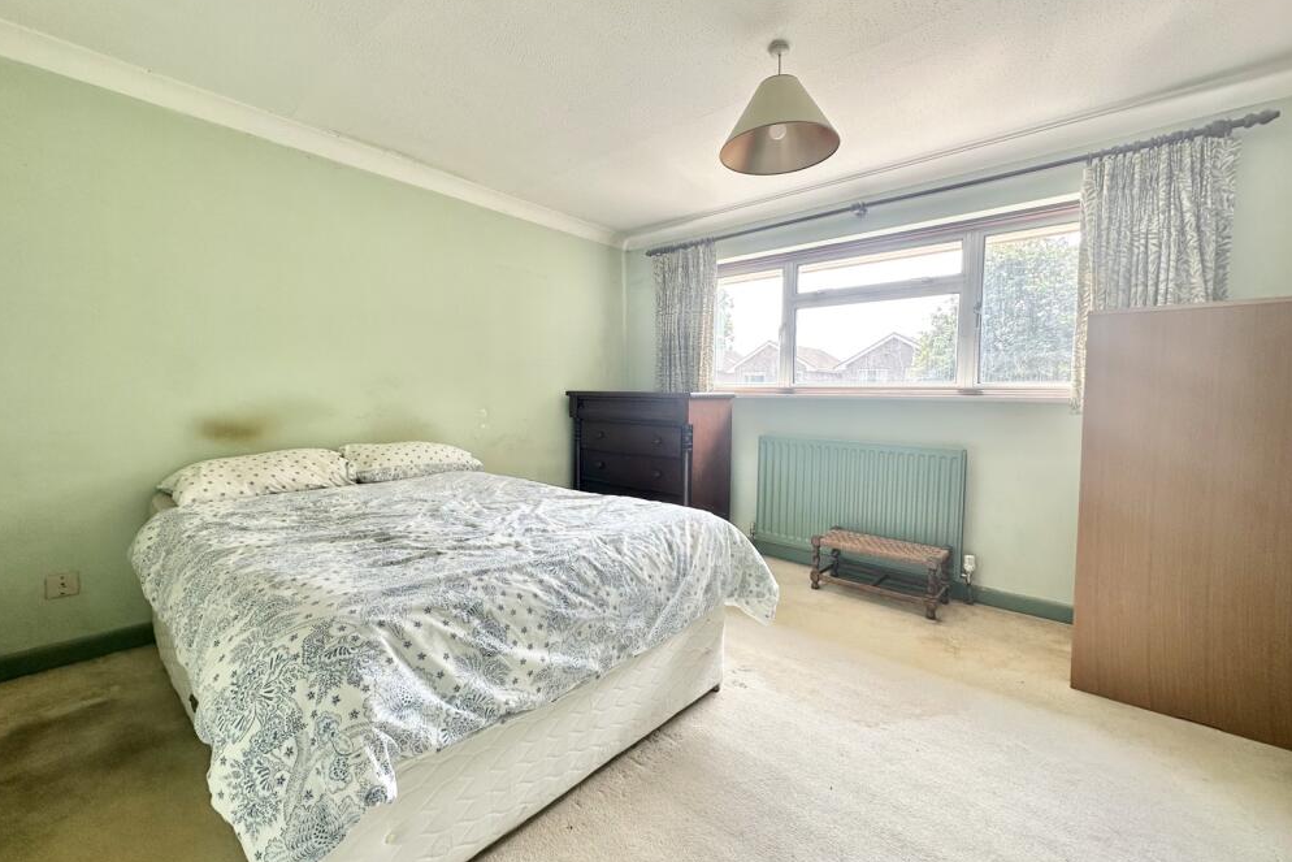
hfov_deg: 100.4
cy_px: 419
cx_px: 630
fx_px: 538
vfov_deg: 77.3
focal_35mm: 15
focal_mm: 2.22
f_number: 2.2
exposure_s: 1/108
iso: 40
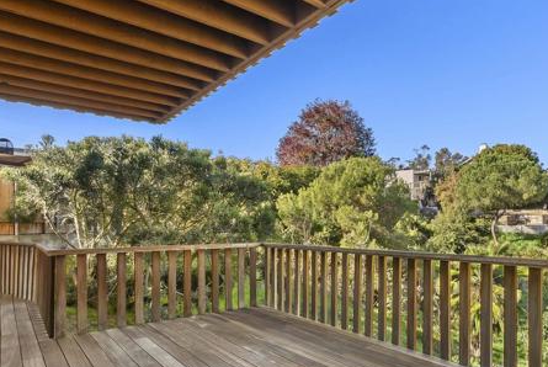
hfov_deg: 75.3
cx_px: 325
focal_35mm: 23
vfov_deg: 55.1
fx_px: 351
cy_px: 203
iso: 400
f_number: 9
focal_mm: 16
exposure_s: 1/60
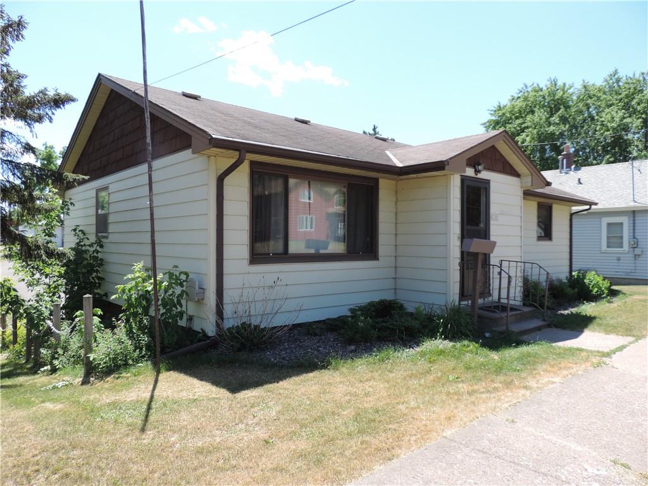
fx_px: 449
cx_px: 324
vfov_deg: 56.8
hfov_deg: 71.6
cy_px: 243
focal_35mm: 24
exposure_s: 1/400
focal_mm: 4.3
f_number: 3
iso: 80
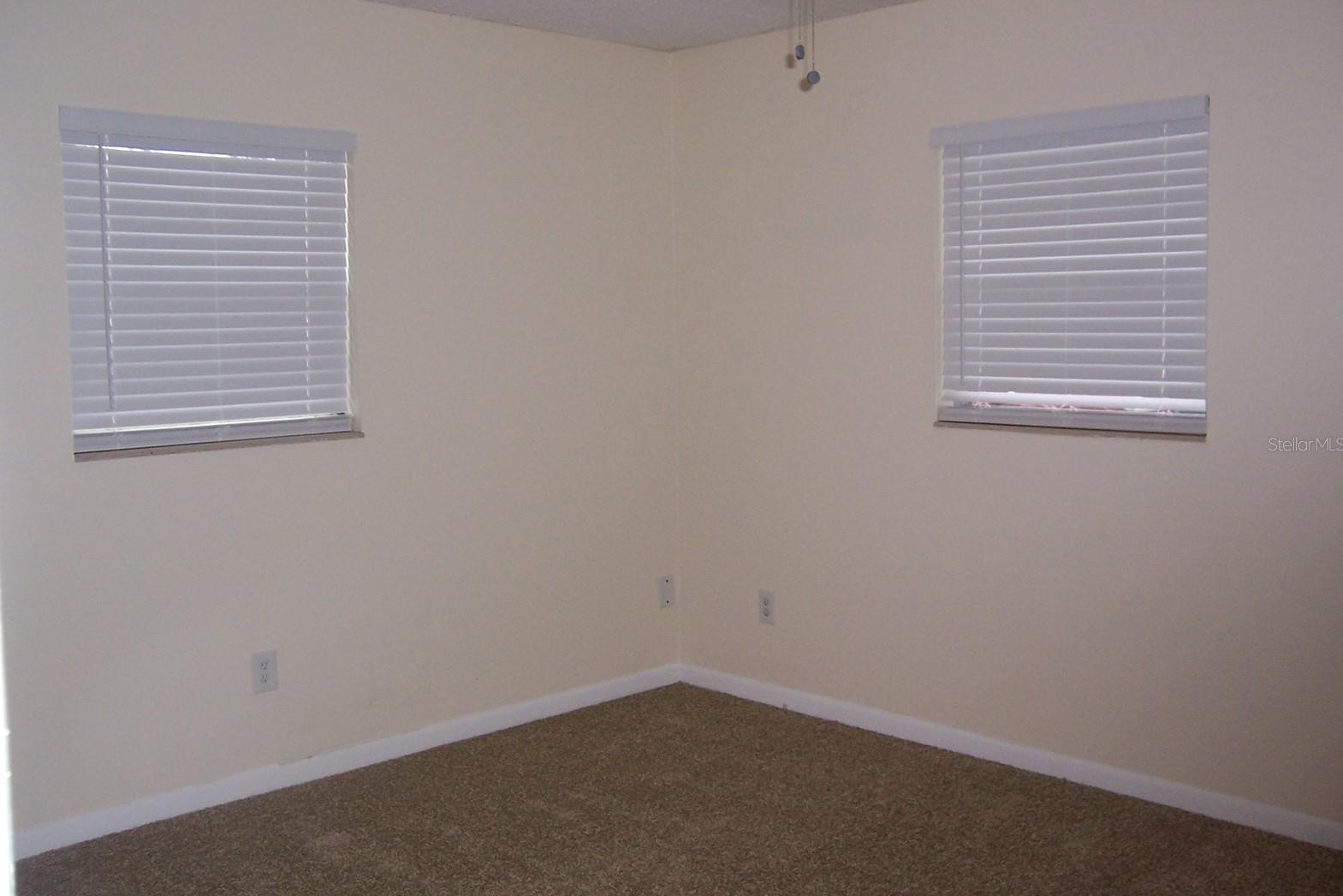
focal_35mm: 35
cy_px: 444
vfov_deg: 37.9
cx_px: 664
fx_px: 1306
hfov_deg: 54.4
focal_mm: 5.5
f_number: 2.8
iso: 140
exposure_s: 1/60
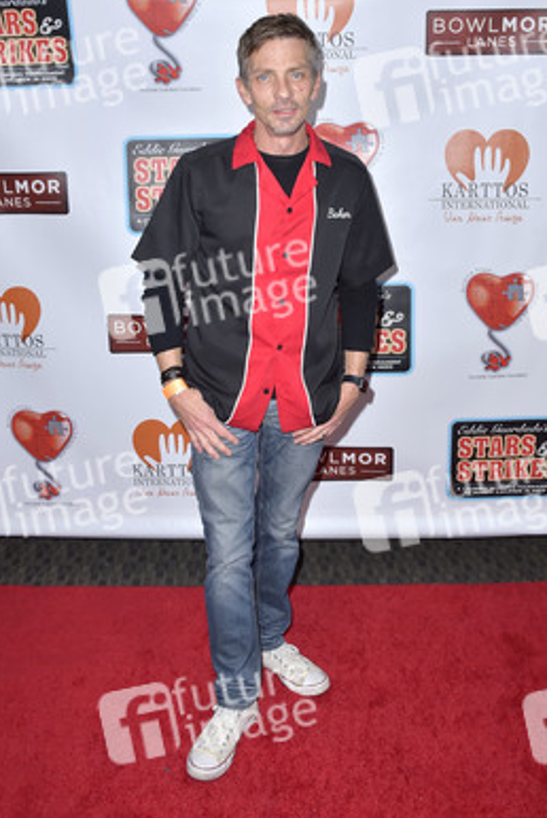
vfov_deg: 63.6
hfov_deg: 45.0
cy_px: 396
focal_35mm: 29
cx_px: 270
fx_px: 660
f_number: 7.1
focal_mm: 28
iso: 320
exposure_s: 1/250
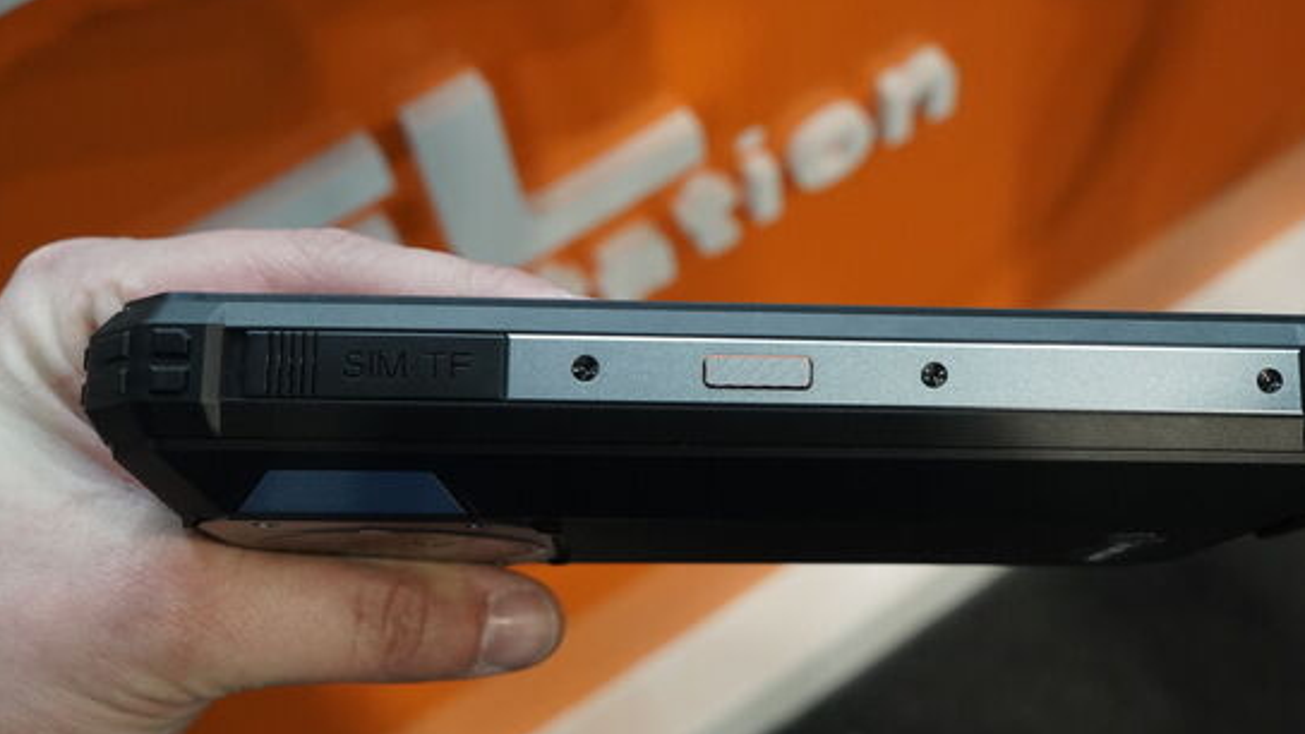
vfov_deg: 30.4
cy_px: 423
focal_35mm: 39
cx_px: 732
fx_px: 1350
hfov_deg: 51.5
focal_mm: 33
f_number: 8
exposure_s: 1/160
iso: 5000
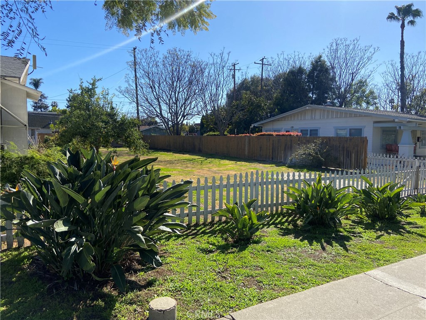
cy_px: 160
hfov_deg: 67.3
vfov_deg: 53.1
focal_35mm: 26
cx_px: 213
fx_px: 320
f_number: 1.8
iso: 32
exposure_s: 1/2410
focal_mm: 4.25
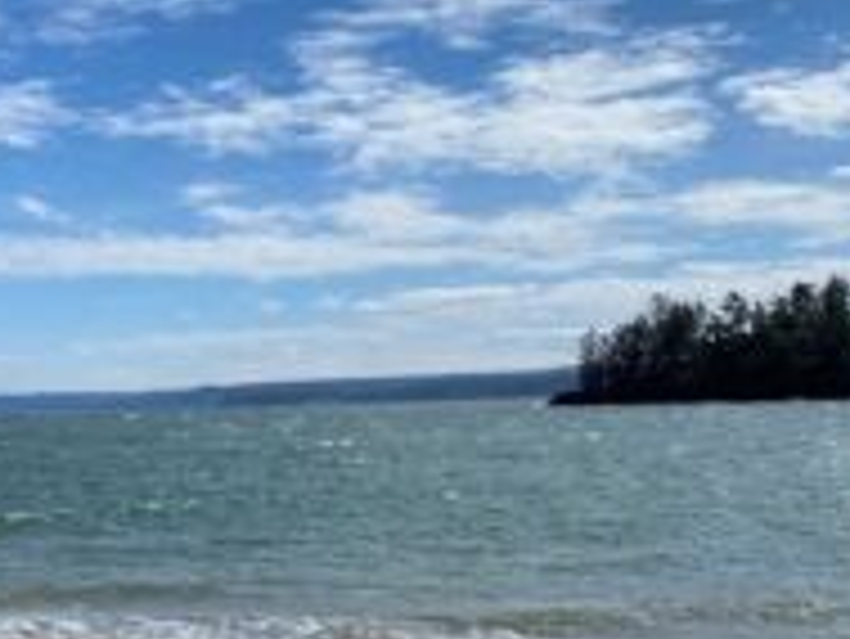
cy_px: 526
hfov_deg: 33.7
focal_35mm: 55
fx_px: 1351
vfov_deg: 26.0
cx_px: 153
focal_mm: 4.25
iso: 32
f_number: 1.8
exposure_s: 1/4831
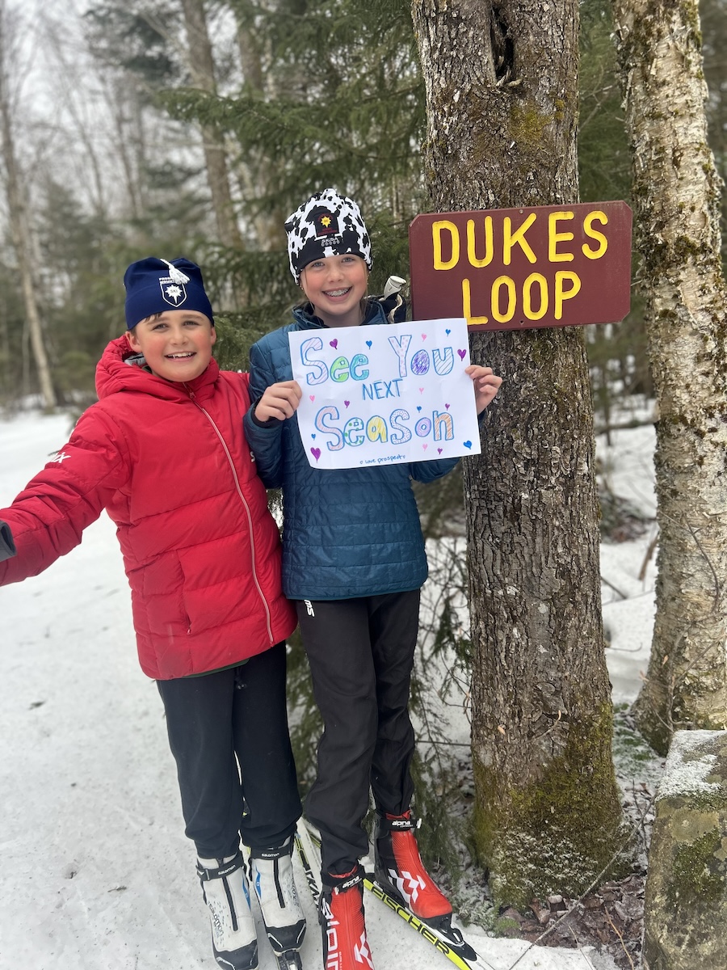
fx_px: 728
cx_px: 364
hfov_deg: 53.1
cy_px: 485
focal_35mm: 26
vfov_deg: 67.3
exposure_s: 1/155
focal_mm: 5.7
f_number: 1.5
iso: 40
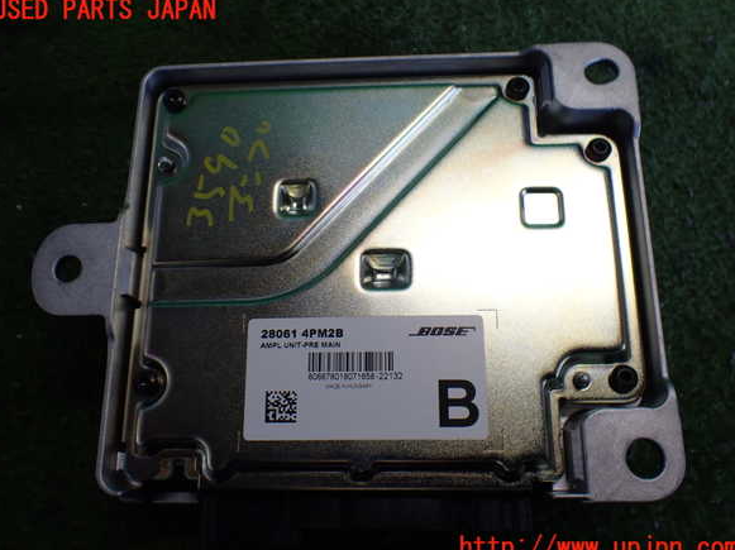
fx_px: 658
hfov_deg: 58.4
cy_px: 279
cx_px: 366
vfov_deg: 45.4
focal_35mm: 31
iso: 200
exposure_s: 1/125
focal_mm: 5.4
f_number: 2.3
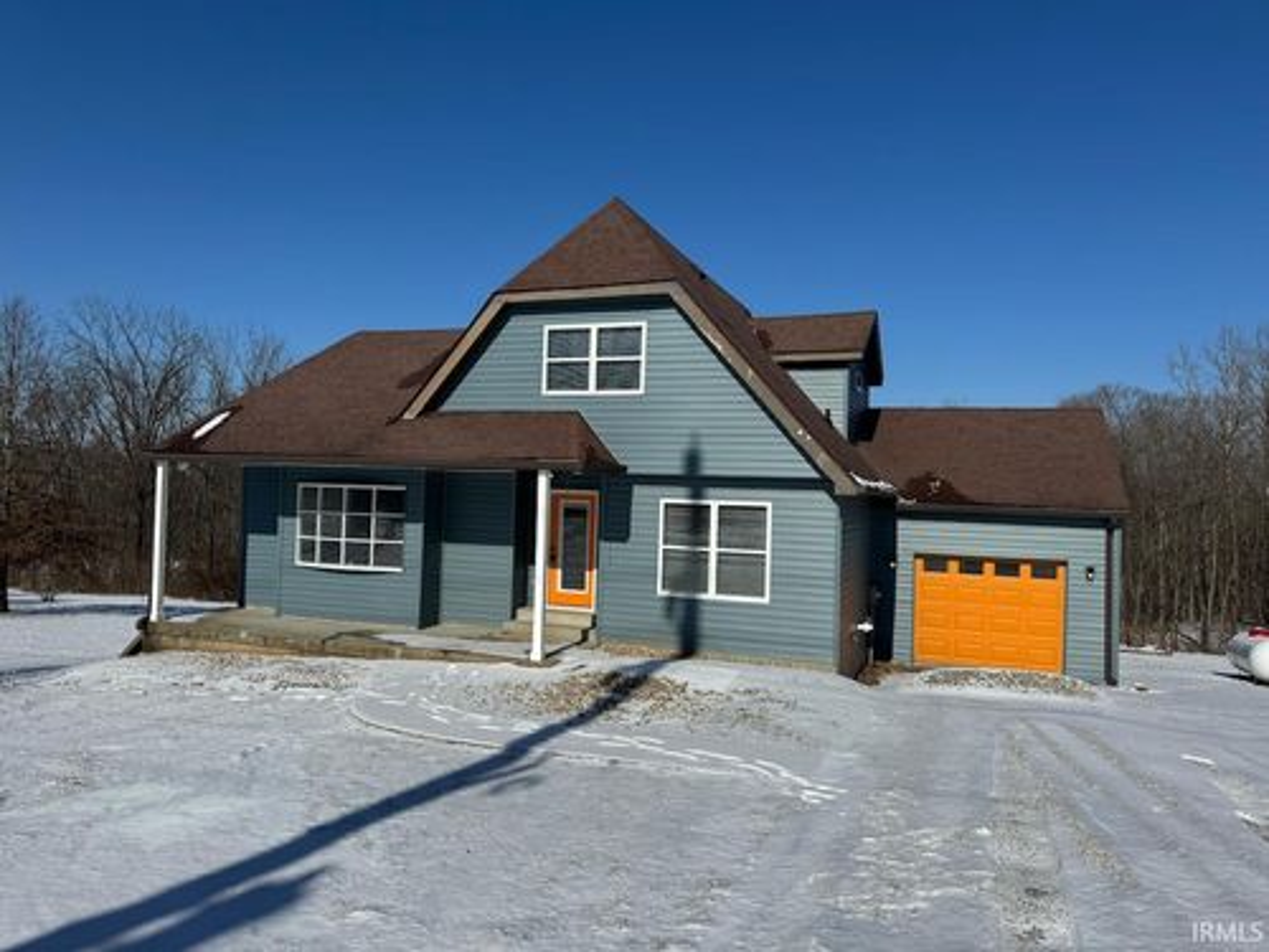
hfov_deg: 71.6
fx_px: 880
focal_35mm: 24
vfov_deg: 56.8
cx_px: 634
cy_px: 476
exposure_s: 1/15152
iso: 100
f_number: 1.78
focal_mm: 6.86
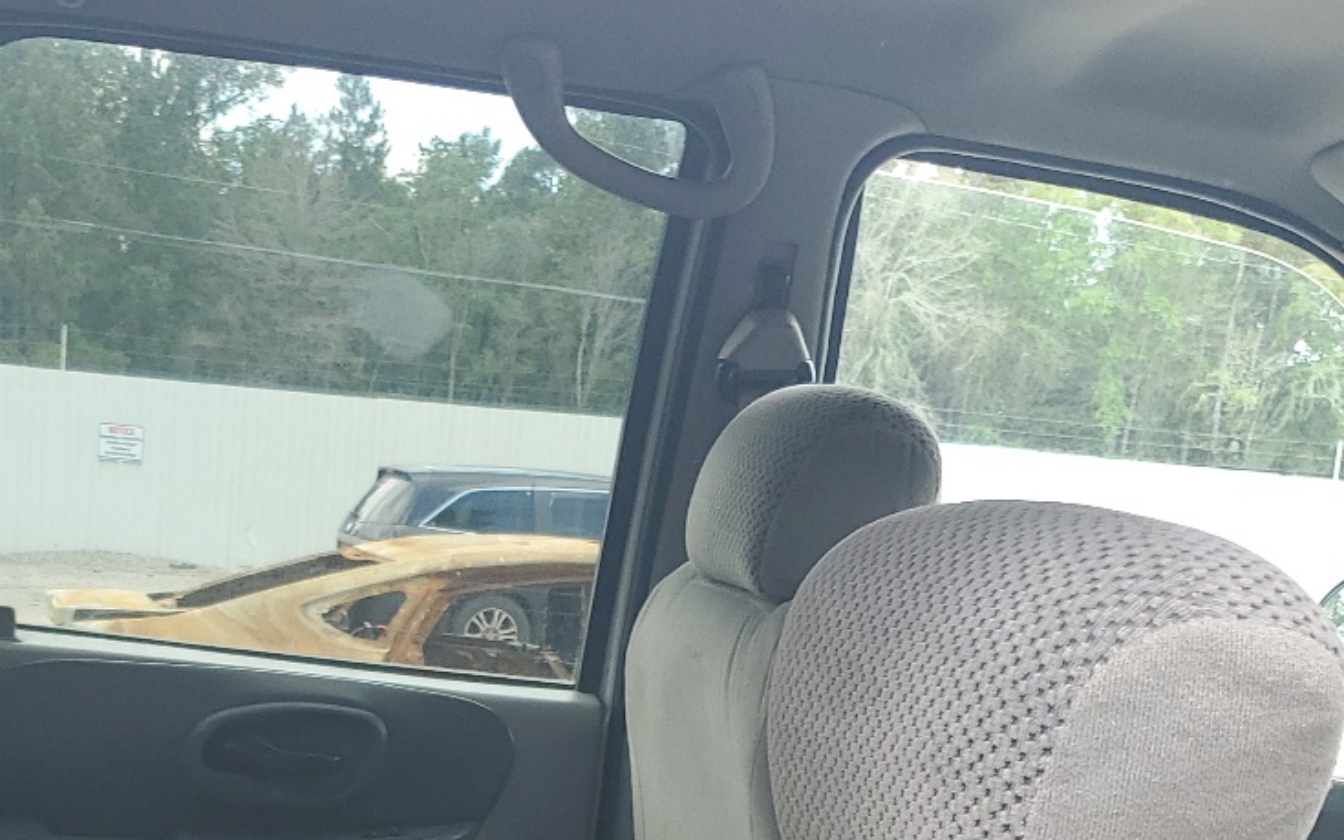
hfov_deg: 33.6
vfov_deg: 20.0
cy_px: 1071
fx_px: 2197
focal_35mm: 60
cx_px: 395
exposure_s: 1/141
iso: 50
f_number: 1.5
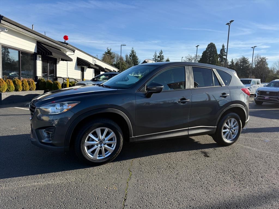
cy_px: 104
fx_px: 193
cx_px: 140
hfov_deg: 71.6
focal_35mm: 24
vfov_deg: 56.8
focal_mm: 6.76
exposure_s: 1/3145
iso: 80
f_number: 1.78
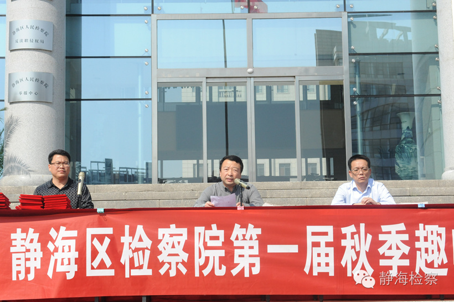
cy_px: 151
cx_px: 227
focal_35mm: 70
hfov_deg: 28.9
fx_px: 882
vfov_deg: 19.4
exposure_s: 1/1250
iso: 2000
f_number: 18
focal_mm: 70
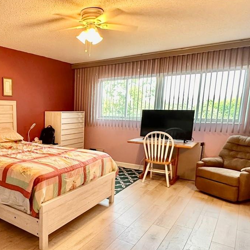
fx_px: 237
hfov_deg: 51.9
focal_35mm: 29
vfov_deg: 55.2
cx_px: 48
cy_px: 152
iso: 250
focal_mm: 2.22
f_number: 2.2
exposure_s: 1/60
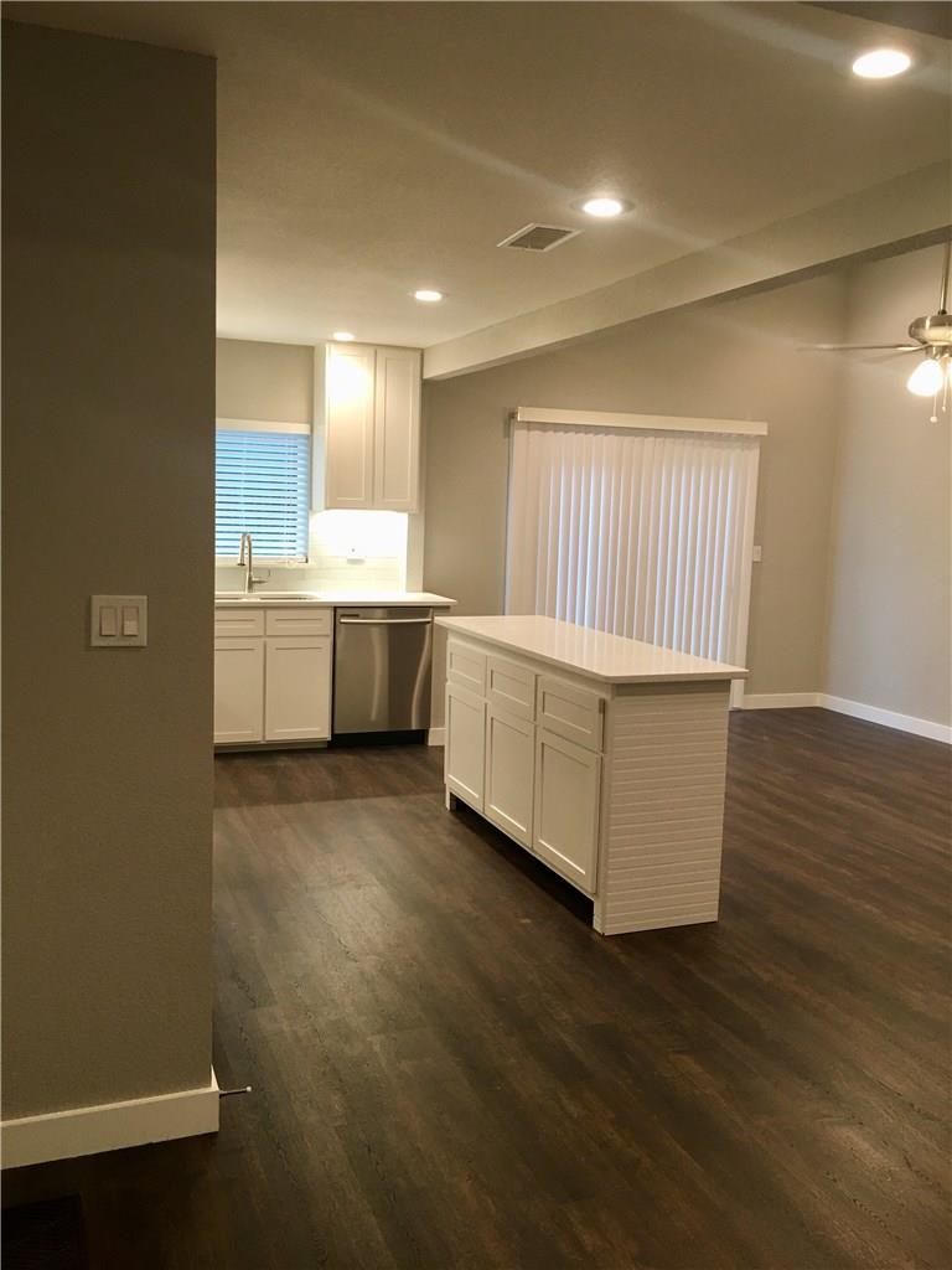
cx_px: 476
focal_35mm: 29
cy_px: 635
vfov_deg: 61.7
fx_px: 1063
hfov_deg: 48.2
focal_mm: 4.15
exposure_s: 1/15
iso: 32
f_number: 2.2
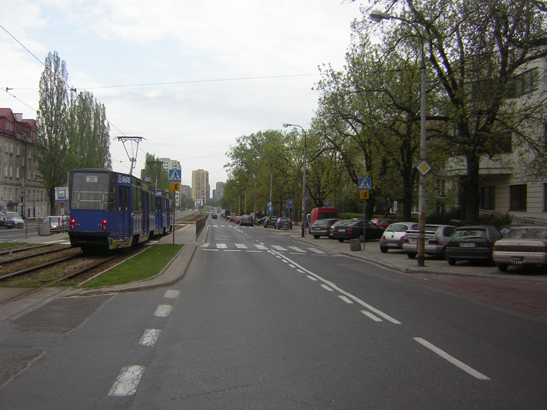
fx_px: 569
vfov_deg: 39.7
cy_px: 205
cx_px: 274
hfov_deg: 51.4
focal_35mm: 36
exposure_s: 1/152
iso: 53
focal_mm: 4.7
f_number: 5.2
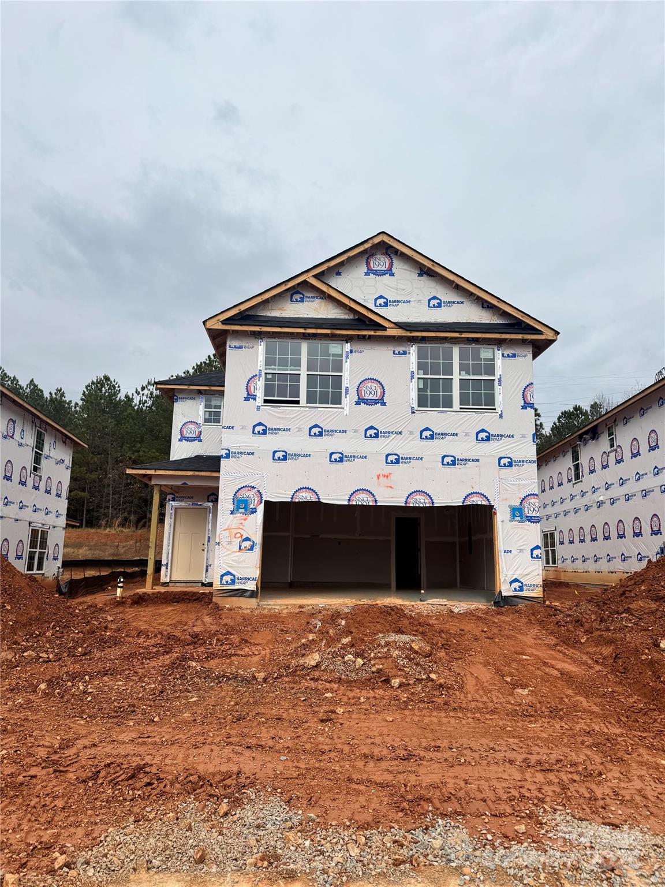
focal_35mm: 24
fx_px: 615
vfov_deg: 71.6
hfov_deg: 56.8
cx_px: 332
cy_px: 444
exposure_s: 1/3247
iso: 80
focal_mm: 6.76
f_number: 1.78
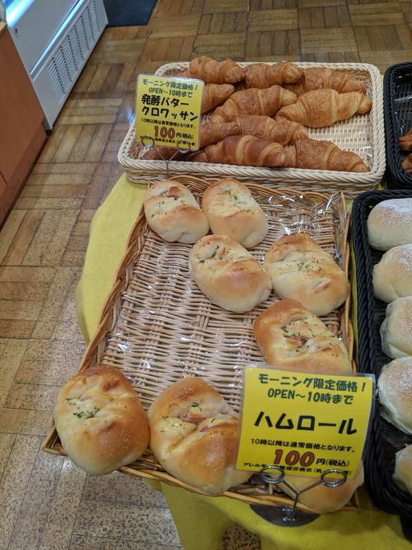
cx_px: 206
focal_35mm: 27
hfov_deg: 51.4
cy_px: 275
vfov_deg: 65.3
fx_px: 428
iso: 90
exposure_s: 1/99.9
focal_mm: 4.44
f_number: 1.8
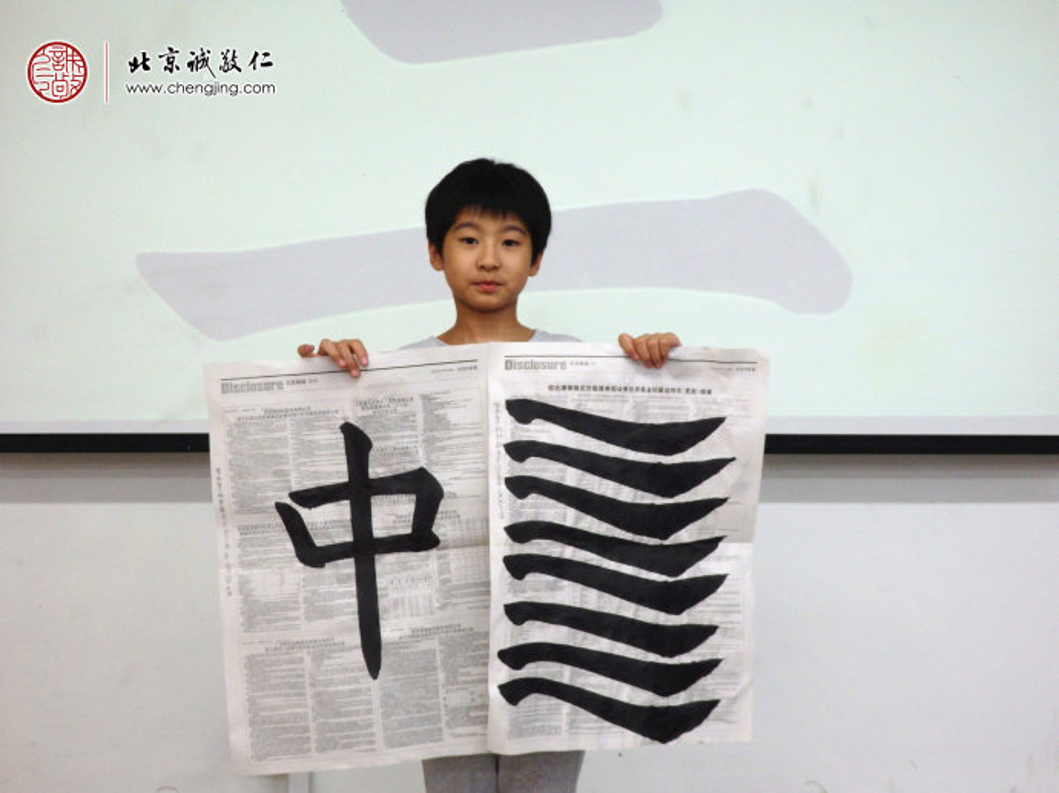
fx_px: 1376
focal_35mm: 45
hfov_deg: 42.1
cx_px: 530
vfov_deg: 32.2
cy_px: 396
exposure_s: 1/80
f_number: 3.8
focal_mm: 8
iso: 400
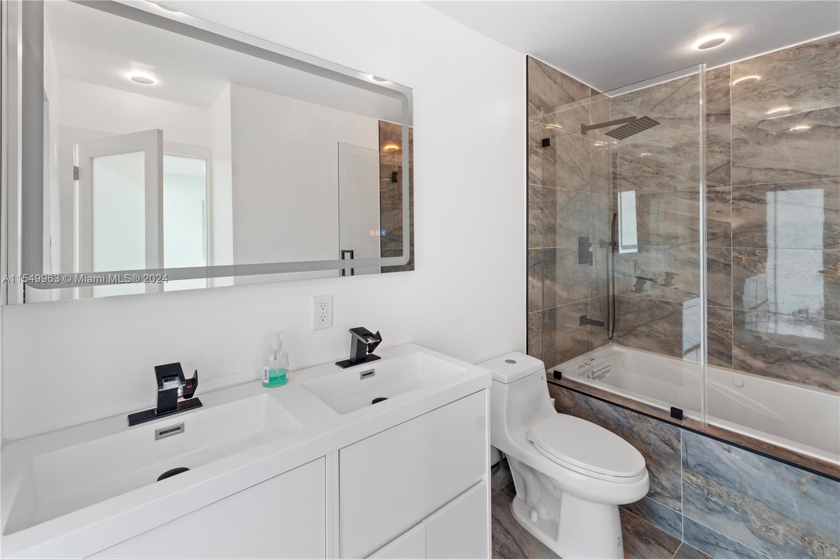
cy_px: 280
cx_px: 420
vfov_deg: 77.3
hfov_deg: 100.4
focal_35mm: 15
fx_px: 350
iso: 100
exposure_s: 3.2
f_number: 10
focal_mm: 10
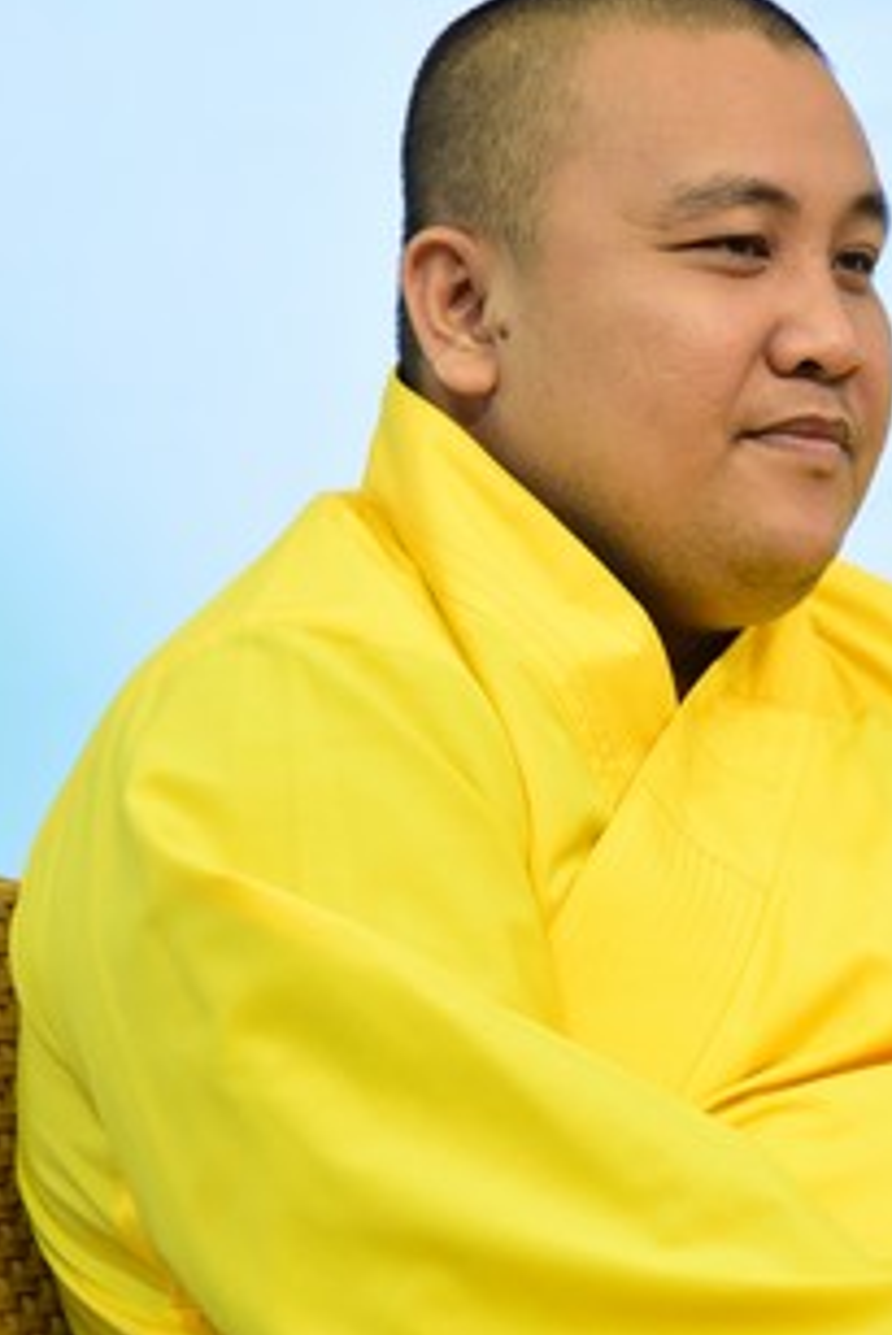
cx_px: 766
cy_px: 544
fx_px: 9429
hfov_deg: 5.4
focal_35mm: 254
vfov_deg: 8.1
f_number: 4
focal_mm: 120
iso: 1000
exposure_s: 1/80
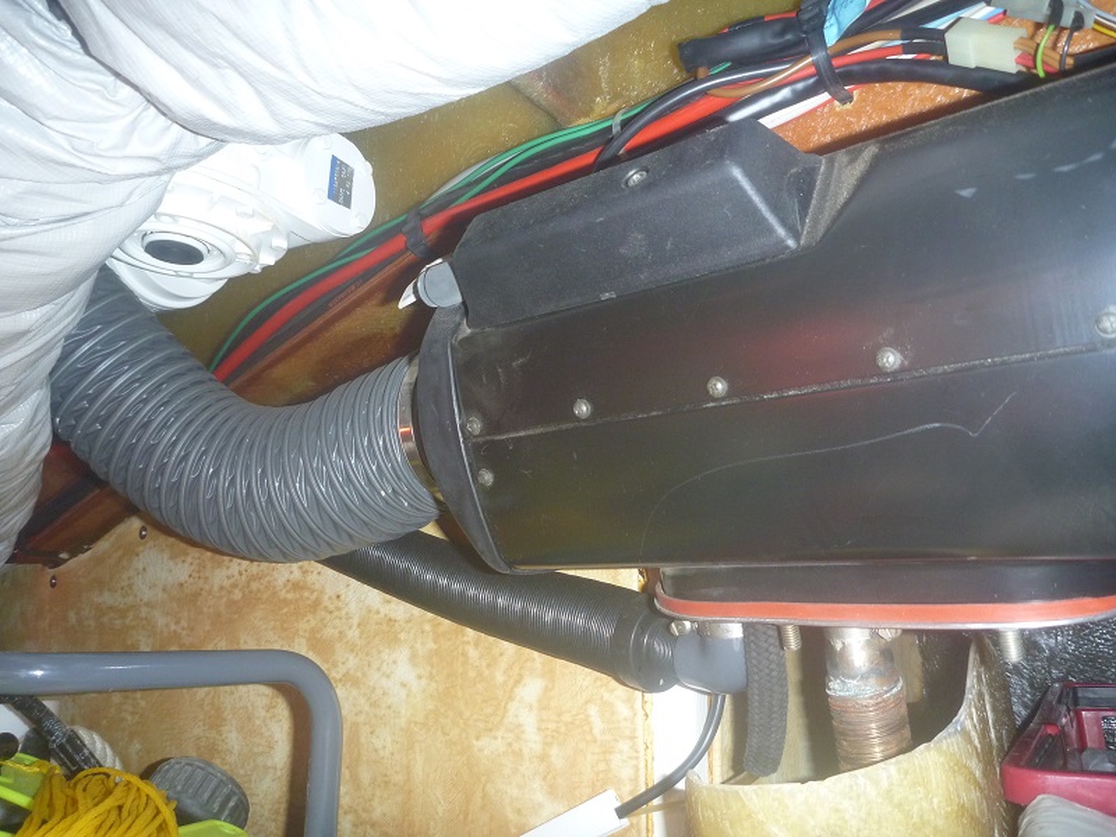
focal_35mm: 28
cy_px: 418
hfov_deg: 63.4
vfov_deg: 49.7
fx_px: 903
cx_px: 558
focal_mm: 4.9
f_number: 3.3
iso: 200
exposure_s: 1/30
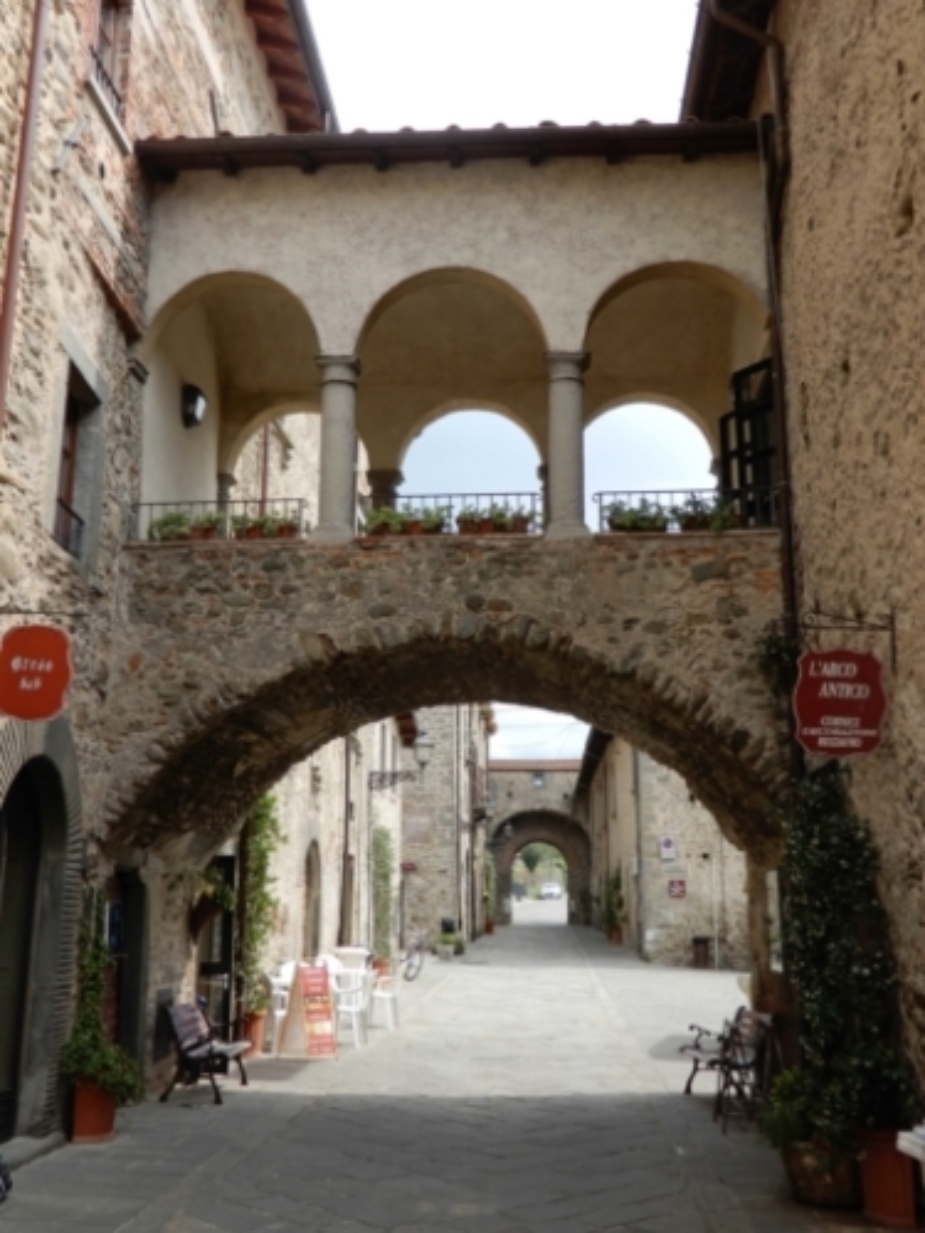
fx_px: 1354
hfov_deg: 37.7
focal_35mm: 38
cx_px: 462
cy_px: 616
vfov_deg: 49.0
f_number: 4
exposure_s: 1/400
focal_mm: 6.8
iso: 80
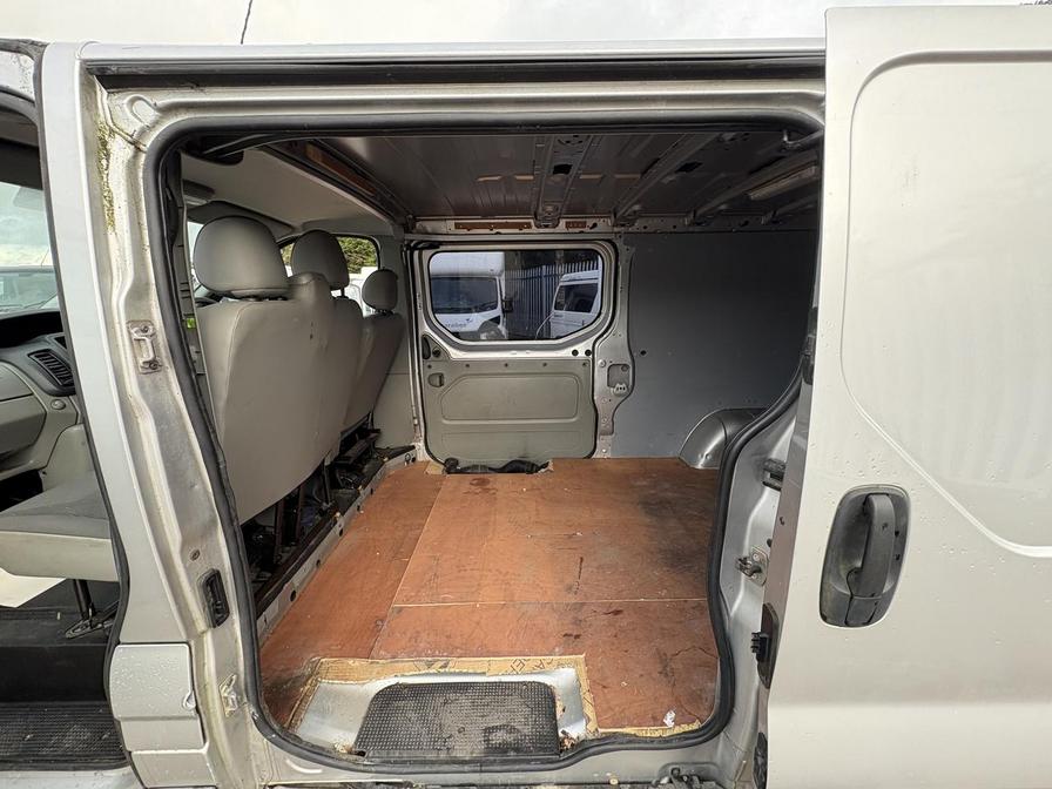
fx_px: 425
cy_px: 394
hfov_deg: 102.1
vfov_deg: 85.7
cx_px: 526
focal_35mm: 14
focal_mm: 2.22
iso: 80
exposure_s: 1/110
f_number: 2.2
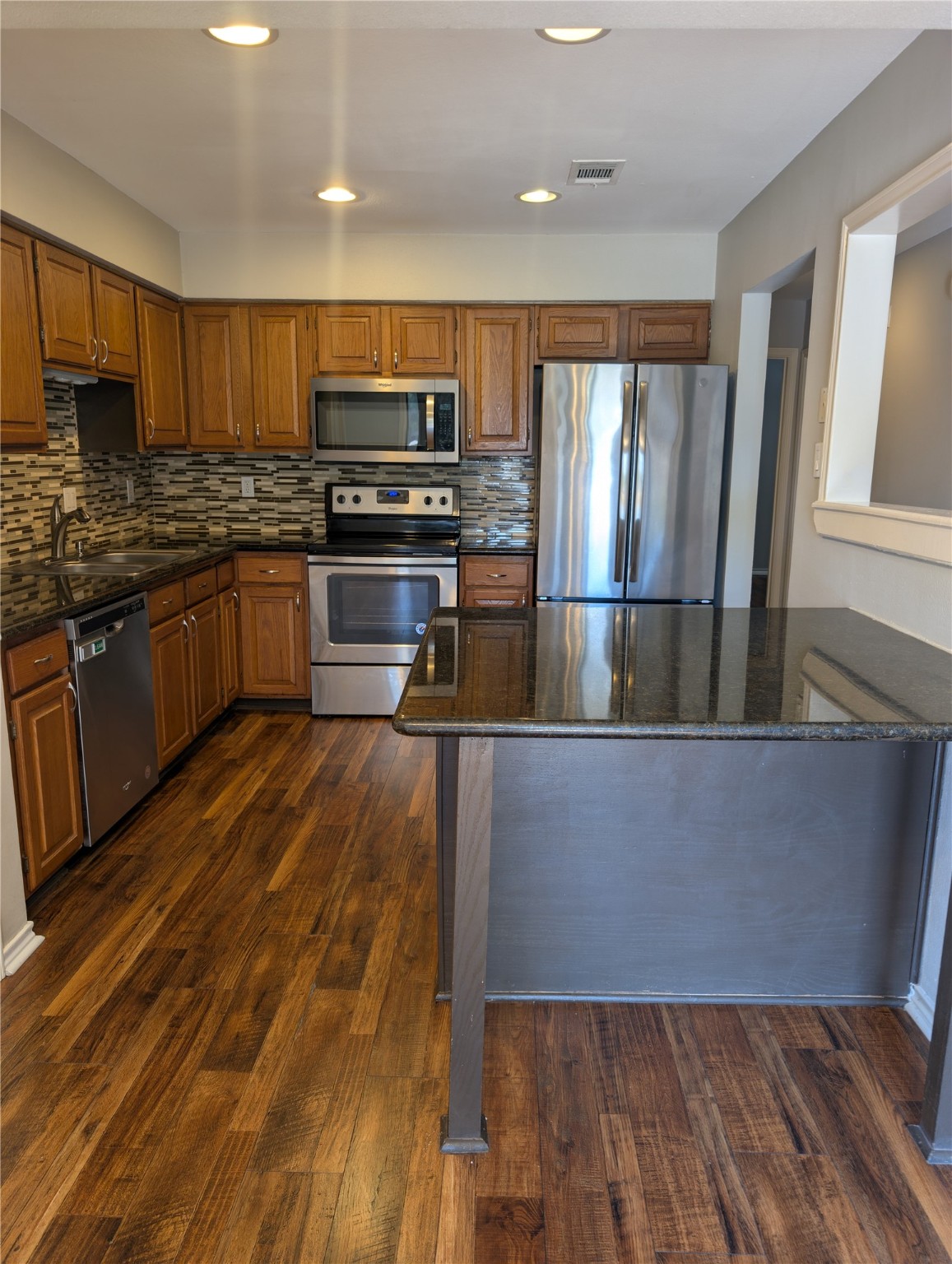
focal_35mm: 24
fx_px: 878
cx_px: 476
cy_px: 632
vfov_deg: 71.5
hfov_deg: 56.9
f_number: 1.68
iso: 26
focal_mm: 6.9
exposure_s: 1/20.1
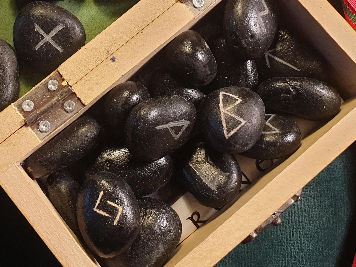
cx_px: 178
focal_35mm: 26
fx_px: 267
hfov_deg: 67.3
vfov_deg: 53.1
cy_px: 134
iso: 160
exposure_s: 1/50
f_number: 2.4
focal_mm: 4.3
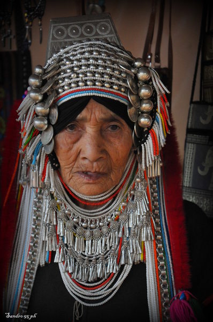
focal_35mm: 158
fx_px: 1403
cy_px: 161
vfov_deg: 13.1
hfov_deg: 8.7
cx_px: 106
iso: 1600
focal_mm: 105
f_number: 5.6
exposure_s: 1/60
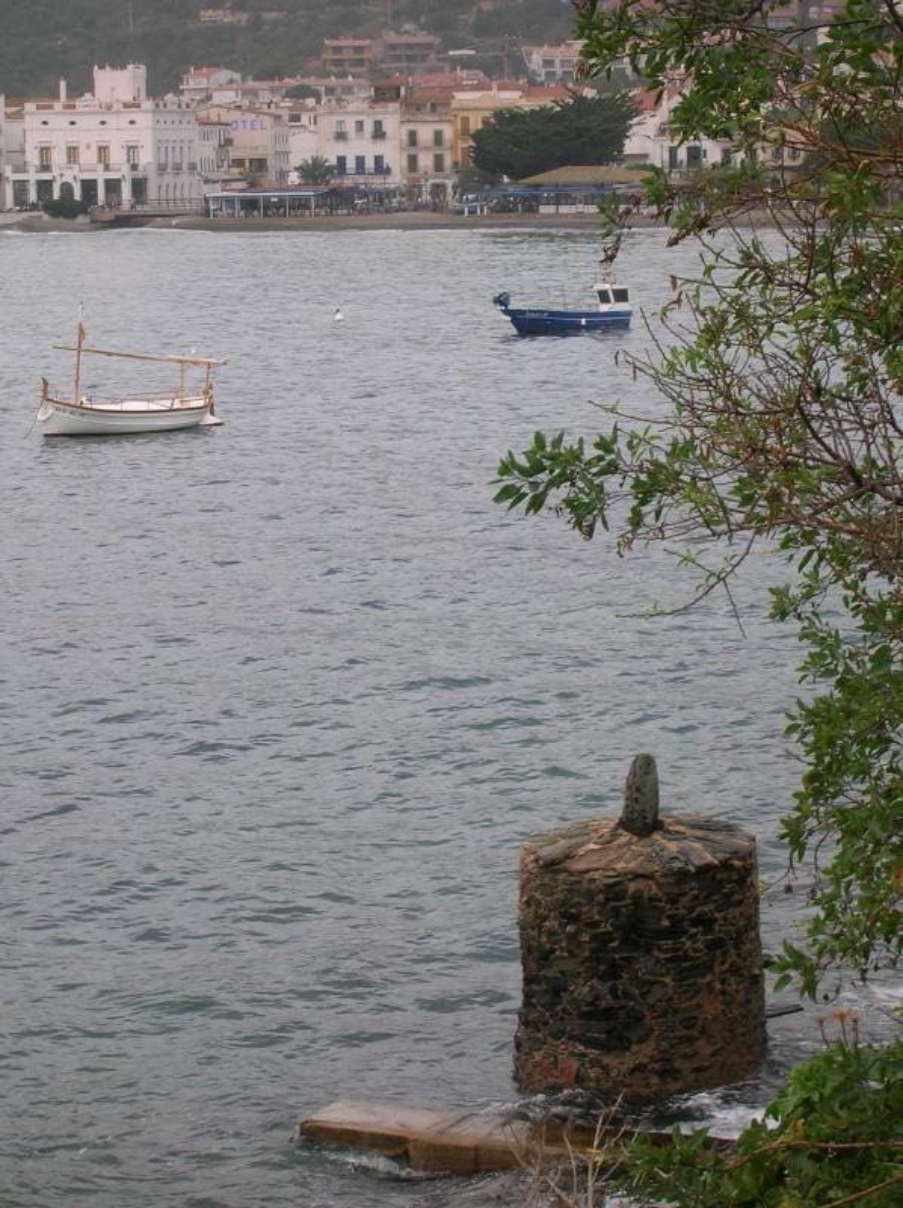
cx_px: 452
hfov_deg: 14.9
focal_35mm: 99
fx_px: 3451
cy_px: 604
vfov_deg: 19.9
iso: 50
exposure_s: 1/35.4
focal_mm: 16.4
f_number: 8.1
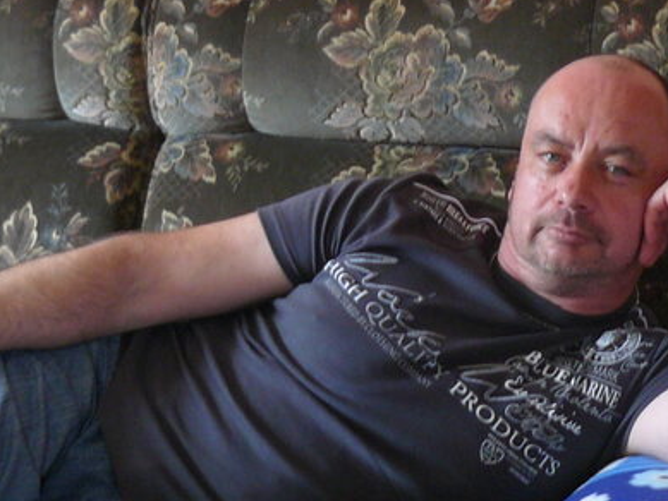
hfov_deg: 17.7
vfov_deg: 13.3
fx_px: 2143
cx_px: 422
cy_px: 244
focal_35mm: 111
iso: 100
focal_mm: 6
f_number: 2.8
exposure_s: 1/6
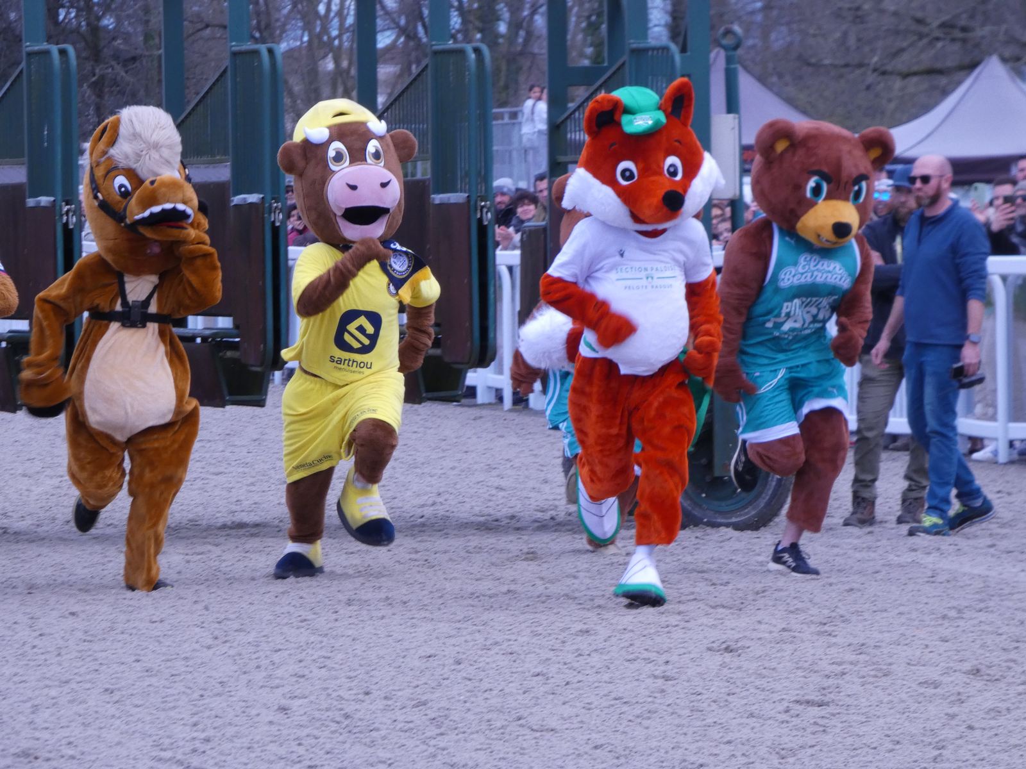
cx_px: 513
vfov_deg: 5.3
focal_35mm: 282
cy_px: 384
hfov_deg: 7.0
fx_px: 8358
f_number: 5.5
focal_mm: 50.6
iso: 250
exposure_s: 1/250
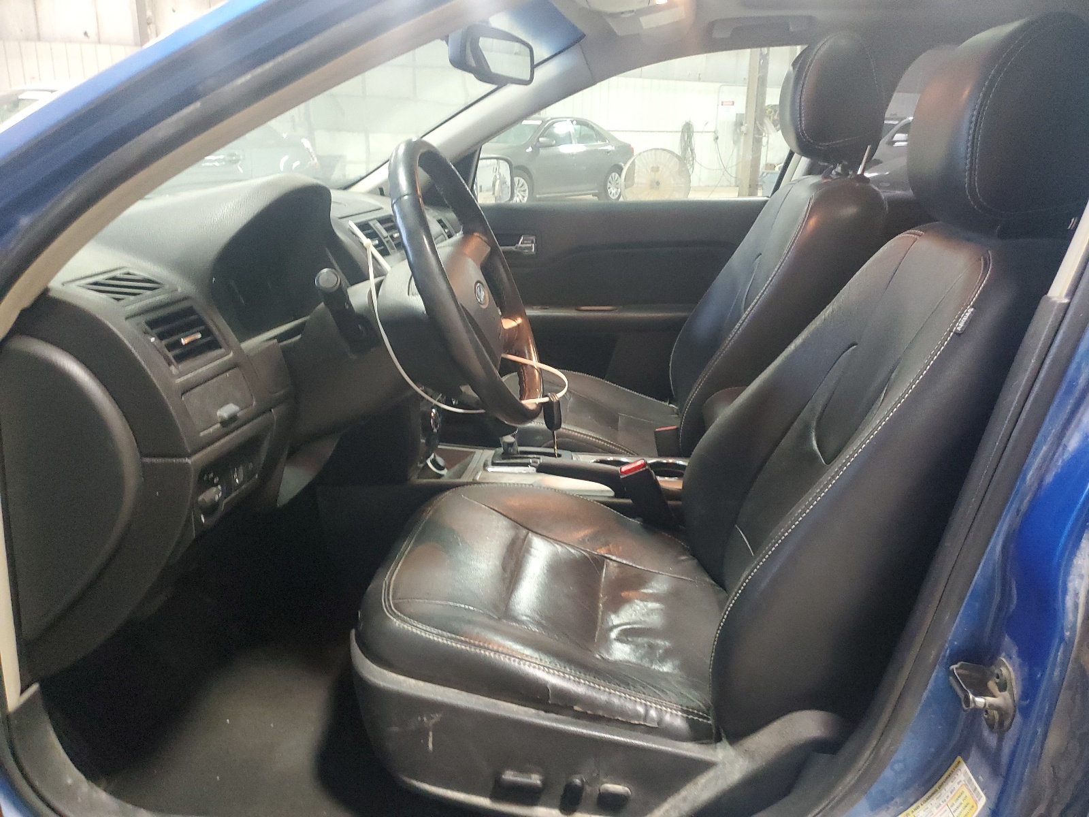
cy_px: 408
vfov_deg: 53.1
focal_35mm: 26
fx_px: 818
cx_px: 544
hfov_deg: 67.3
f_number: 1.5
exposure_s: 1/15
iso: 440
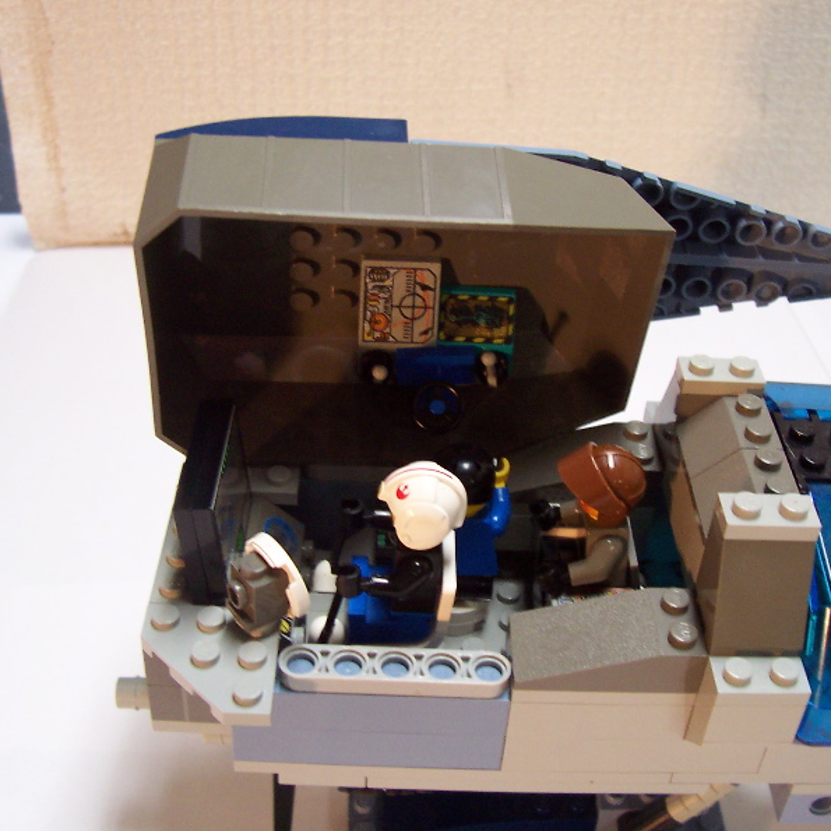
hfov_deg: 38.3
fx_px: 1195
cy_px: 413
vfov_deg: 38.3
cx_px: 450
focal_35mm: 44
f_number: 2.8
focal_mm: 5.6
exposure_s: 1/20
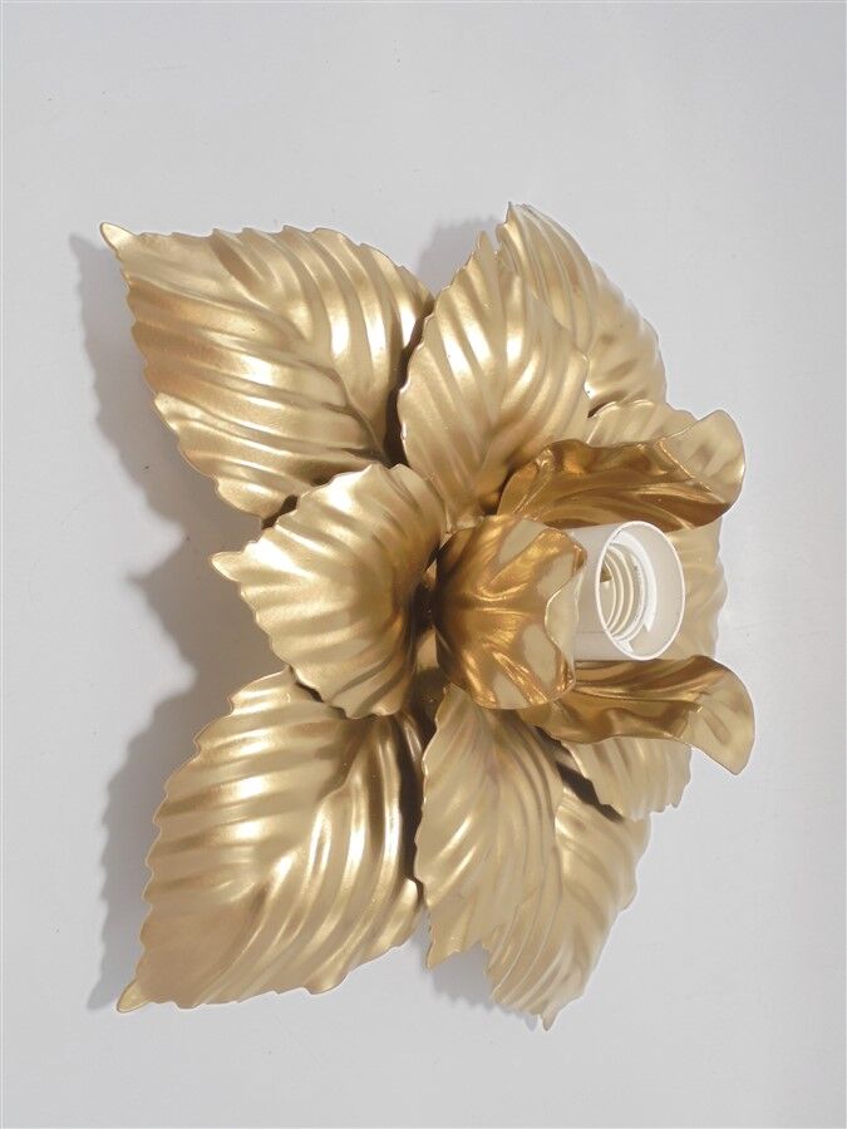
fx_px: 1109
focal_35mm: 34
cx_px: 424
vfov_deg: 54.0
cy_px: 564
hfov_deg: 41.8
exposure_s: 1/30
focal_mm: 6.1
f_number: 4
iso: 160
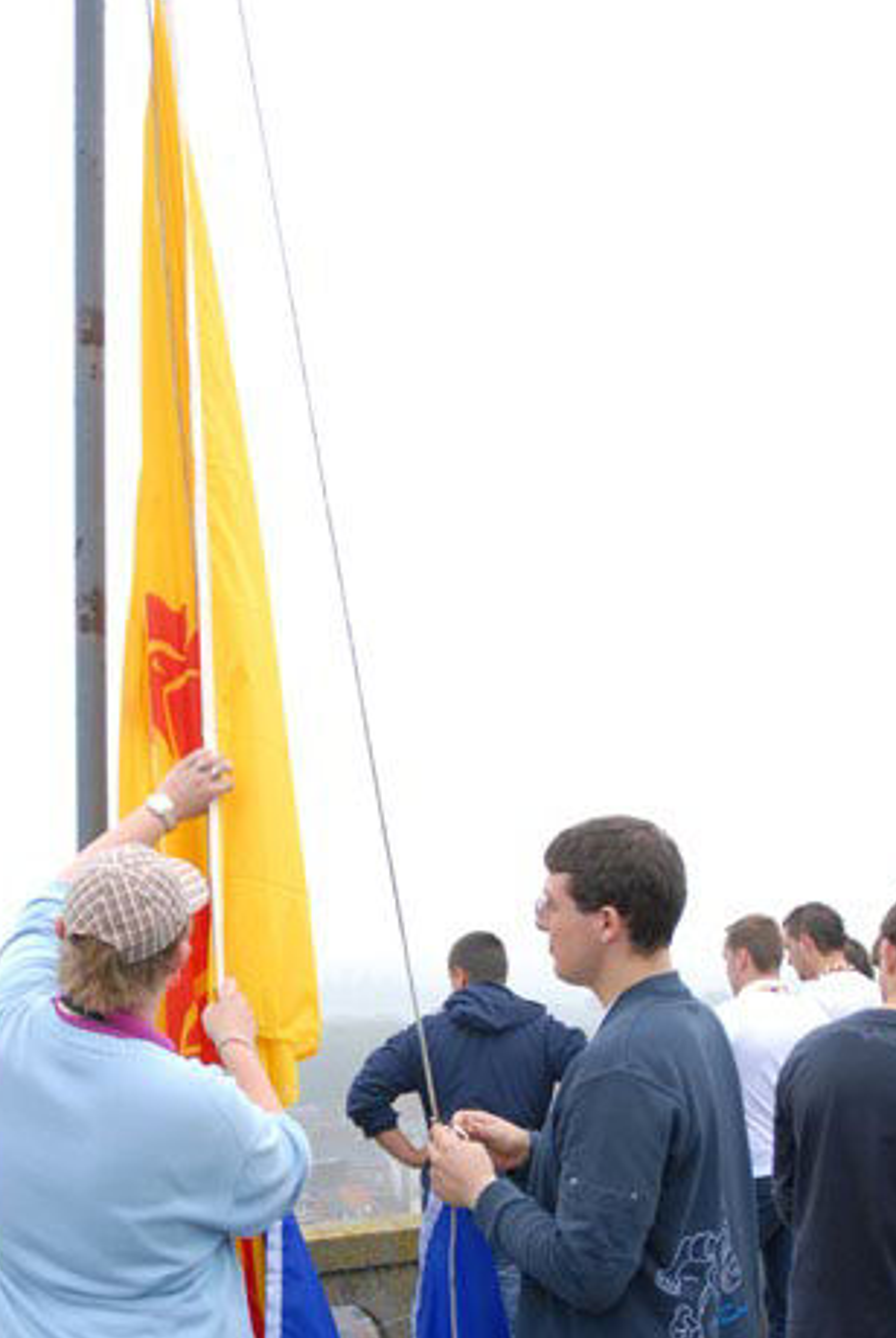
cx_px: 410
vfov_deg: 41.0
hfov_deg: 28.7
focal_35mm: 47
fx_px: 1749
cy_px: 945
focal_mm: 18
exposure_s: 1/125
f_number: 3.5
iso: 100
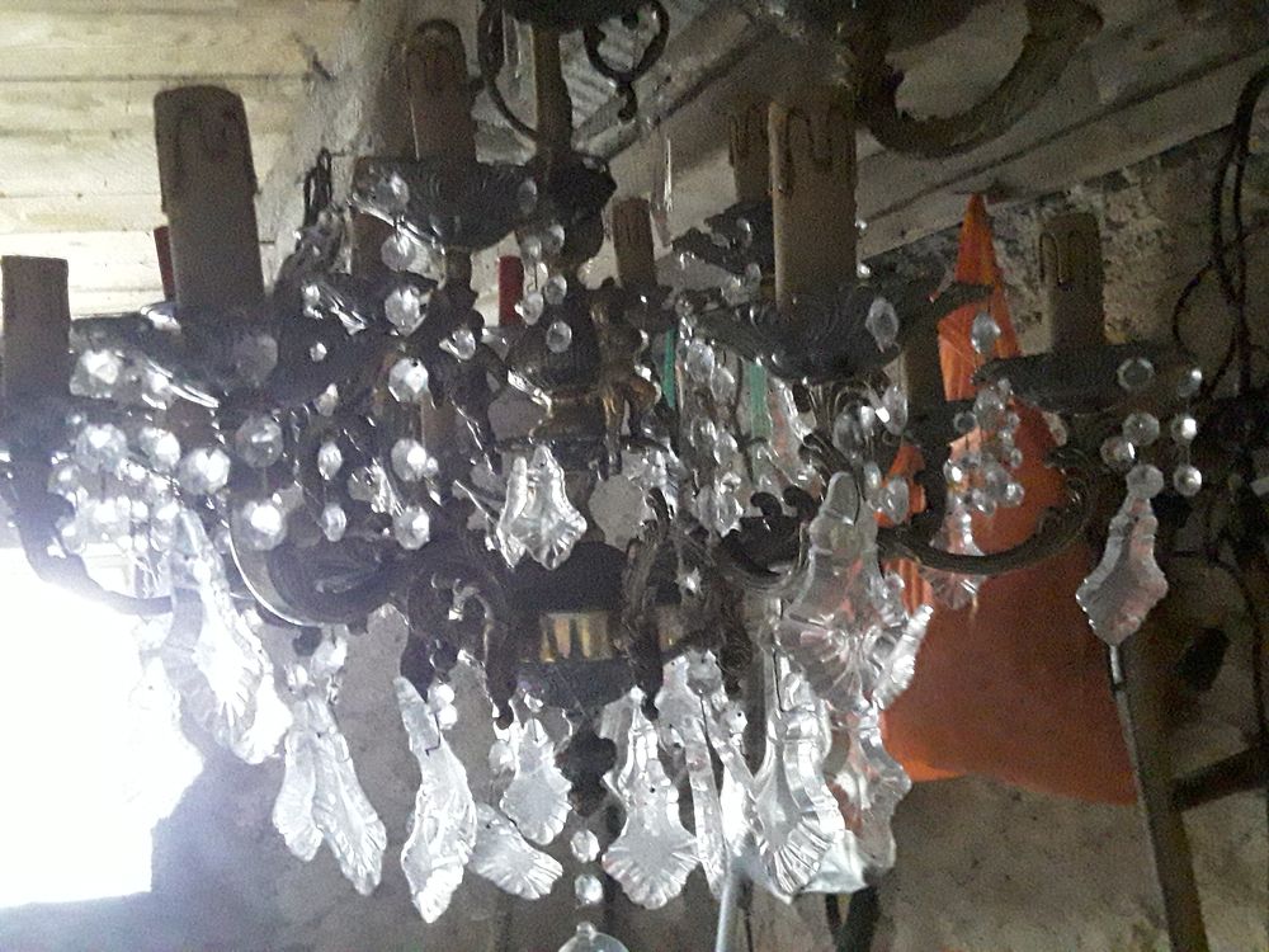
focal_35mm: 27
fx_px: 990
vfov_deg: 51.4
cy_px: 476
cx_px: 634
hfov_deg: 65.3
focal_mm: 2.91
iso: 2000
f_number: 1.9
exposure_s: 1/17
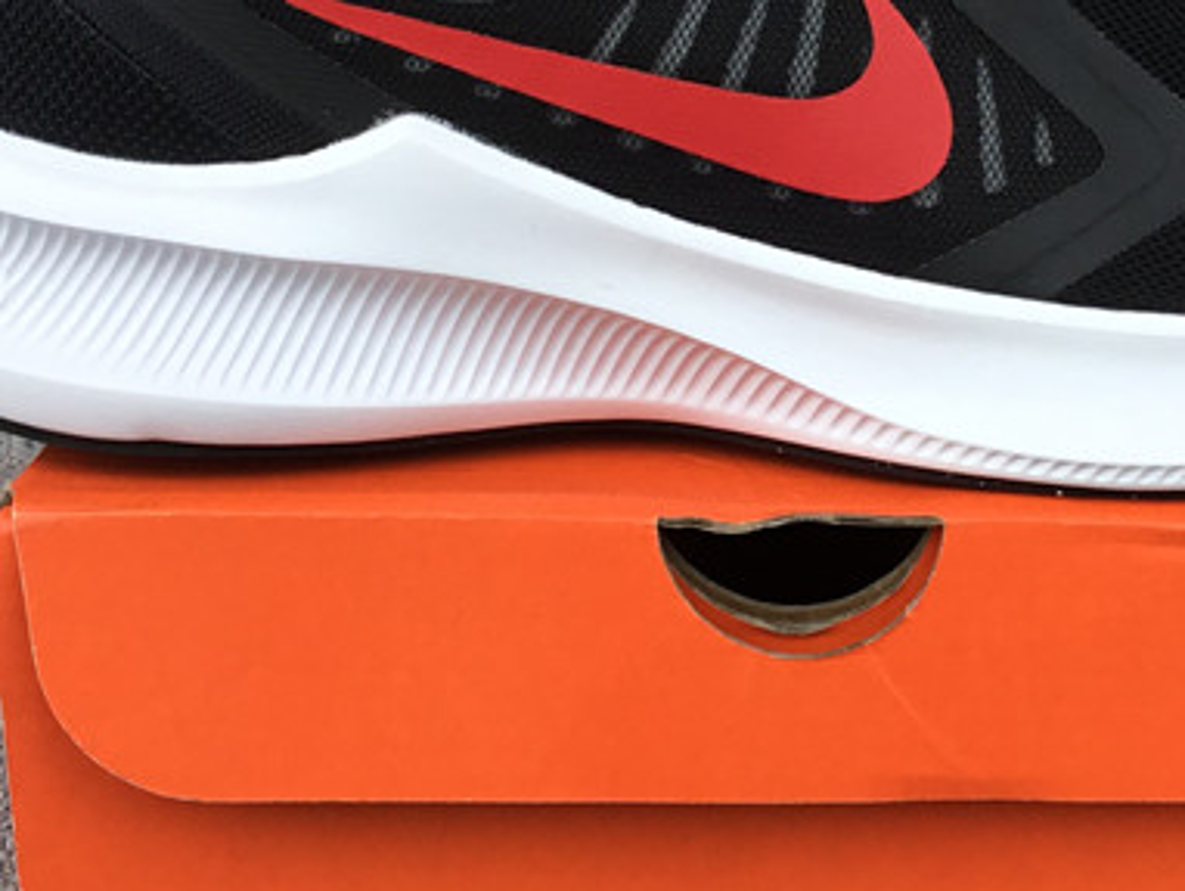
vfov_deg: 20.1
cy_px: 278
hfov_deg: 26.5
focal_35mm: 73
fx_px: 2501
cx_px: 776
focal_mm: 3.3
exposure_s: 1/375
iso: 25
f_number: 2.4
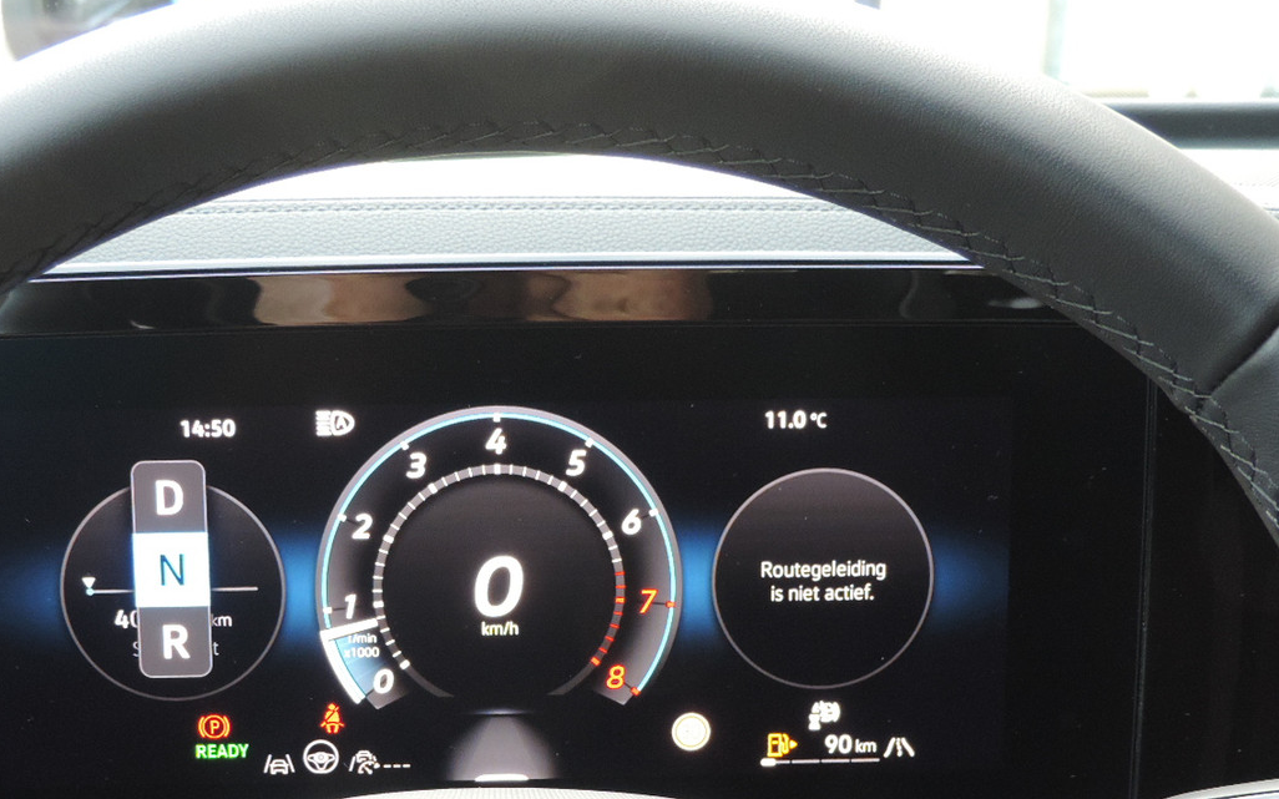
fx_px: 2231
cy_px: 664
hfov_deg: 31.9
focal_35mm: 64
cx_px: 504
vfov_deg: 20.0
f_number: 3.4
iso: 400
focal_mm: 7.6
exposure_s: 1/25
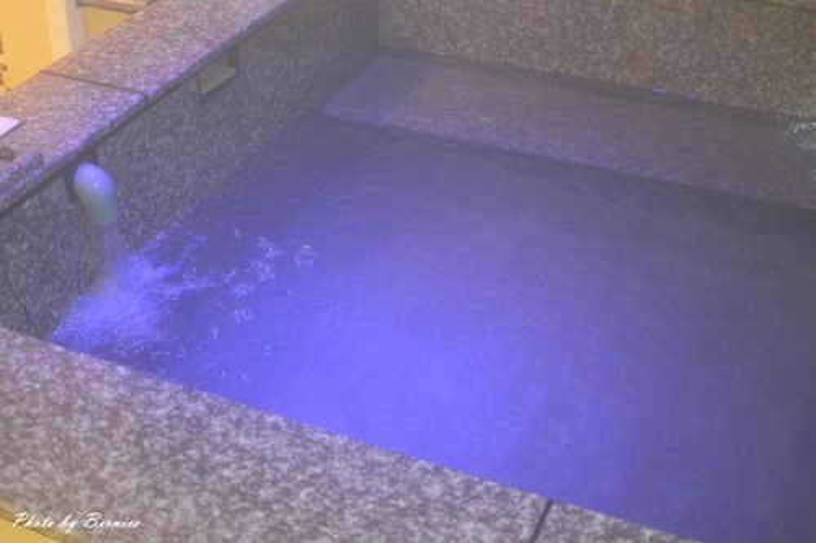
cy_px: 272
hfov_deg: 40.4
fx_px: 1110
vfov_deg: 27.5
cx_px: 408
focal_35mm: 49
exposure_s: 1/60
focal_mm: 18.5
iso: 640
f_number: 2
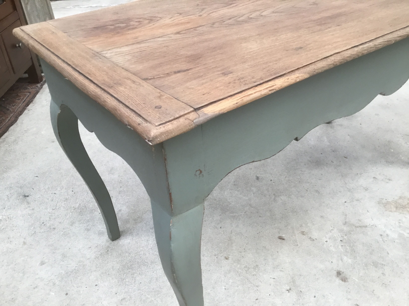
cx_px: 204
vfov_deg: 45.4
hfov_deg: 58.4
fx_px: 366
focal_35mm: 31
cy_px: 153
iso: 50
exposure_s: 1/33
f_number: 2.4
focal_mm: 3.3
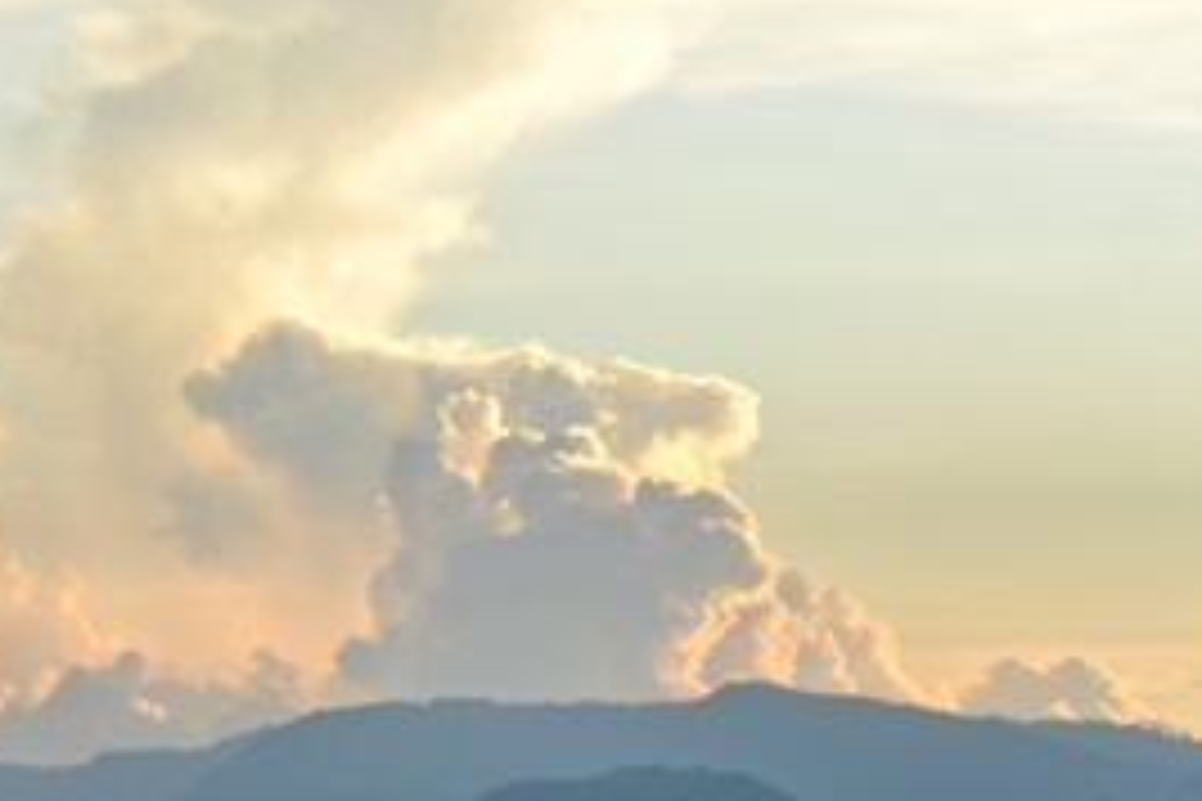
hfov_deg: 8.3
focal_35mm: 246
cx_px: 1481
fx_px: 8230
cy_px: 950
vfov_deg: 5.6
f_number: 5.6
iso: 320
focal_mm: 55
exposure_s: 1/500
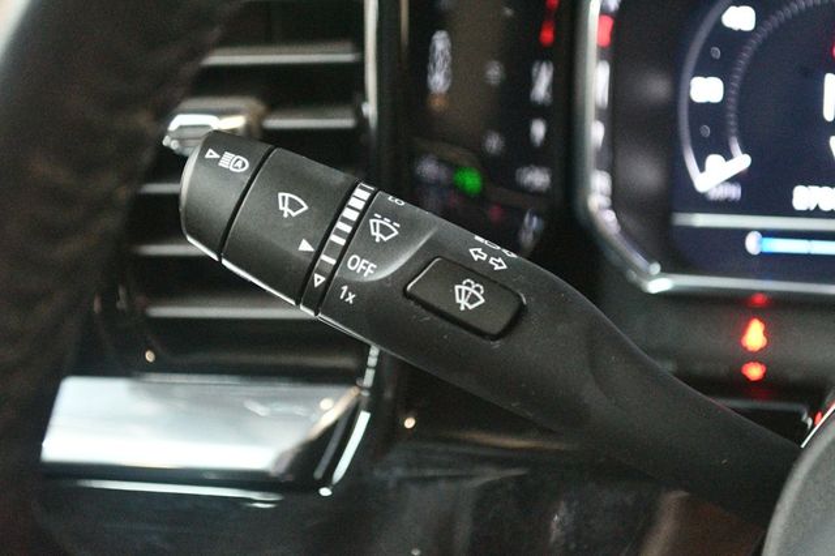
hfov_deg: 24.8
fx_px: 1901
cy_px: 278
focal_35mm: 82
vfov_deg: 16.6
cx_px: 418
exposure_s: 1/30
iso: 12800
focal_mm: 55
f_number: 5.6
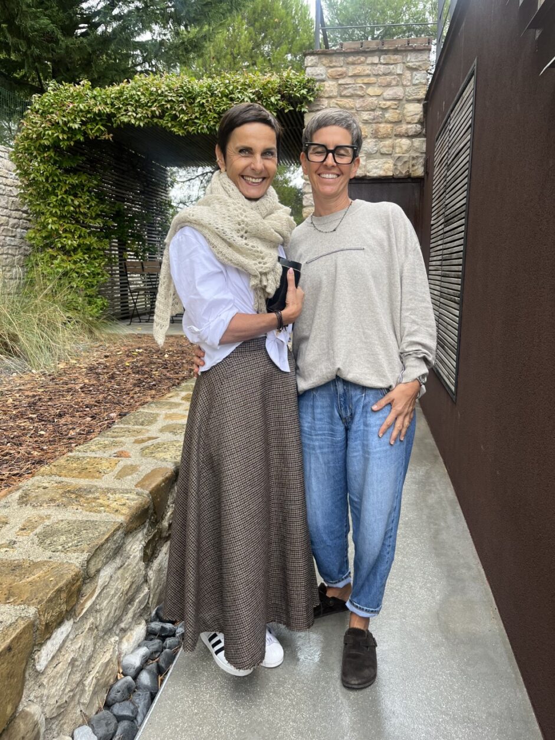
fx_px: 556
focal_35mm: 26
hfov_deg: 53.1
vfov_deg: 67.3
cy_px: 370
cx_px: 278
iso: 64
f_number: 1.6
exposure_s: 1/121
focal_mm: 5.1
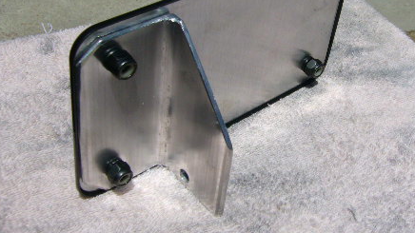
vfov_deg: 21.4
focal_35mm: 56
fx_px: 616
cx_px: 266
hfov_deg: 37.0
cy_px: 81
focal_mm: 5.8
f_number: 5.6
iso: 100
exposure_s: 1/1600
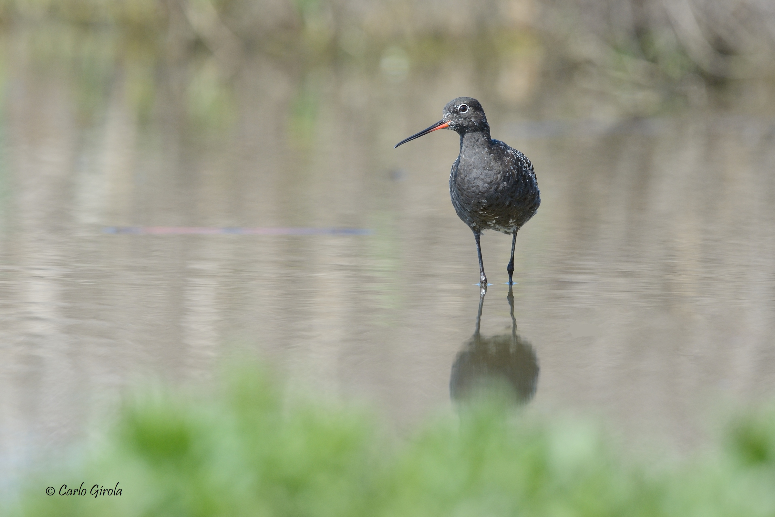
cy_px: 258
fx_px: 12916
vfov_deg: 2.3
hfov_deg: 3.4
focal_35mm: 600
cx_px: 388
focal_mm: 600
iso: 800
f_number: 8
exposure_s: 1/1000
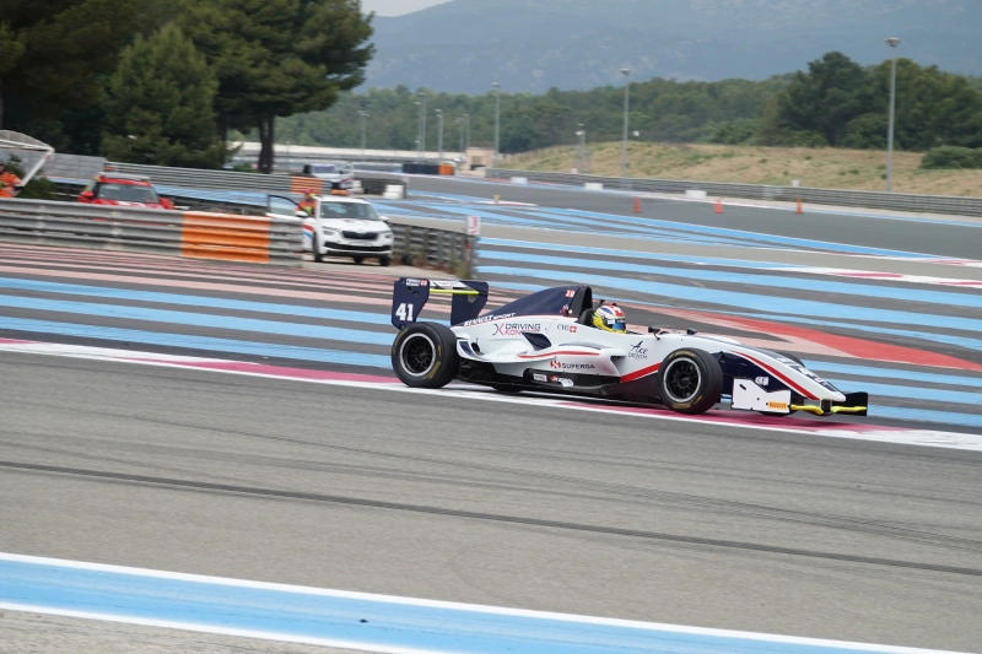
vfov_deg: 8.4
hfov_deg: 12.5
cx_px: 491
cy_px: 327
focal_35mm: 164
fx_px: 4472
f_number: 4
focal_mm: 60.29
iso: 160
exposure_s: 1/1000
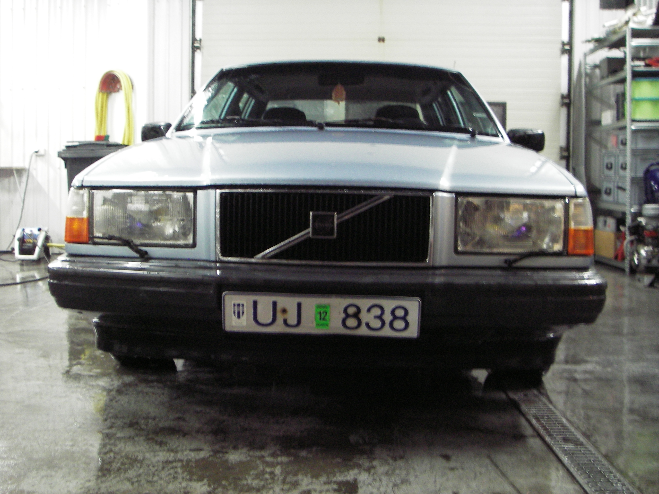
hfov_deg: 49.0
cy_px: 247
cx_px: 330
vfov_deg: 37.7
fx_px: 723
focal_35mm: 38
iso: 200
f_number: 3.3
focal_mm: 6.3
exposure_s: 1/4
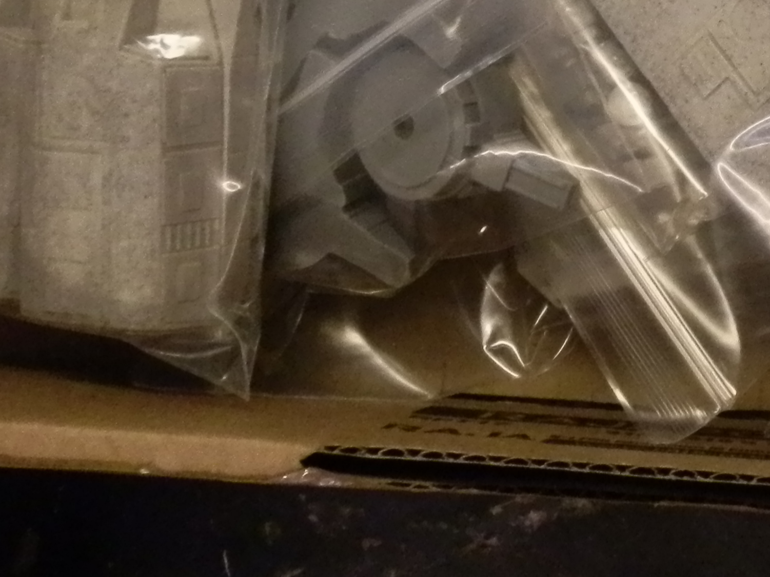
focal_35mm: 80
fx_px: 1780
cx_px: 851
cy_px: -156
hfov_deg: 23.0
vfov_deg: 17.4
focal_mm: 5
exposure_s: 1/60
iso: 400
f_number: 3.1
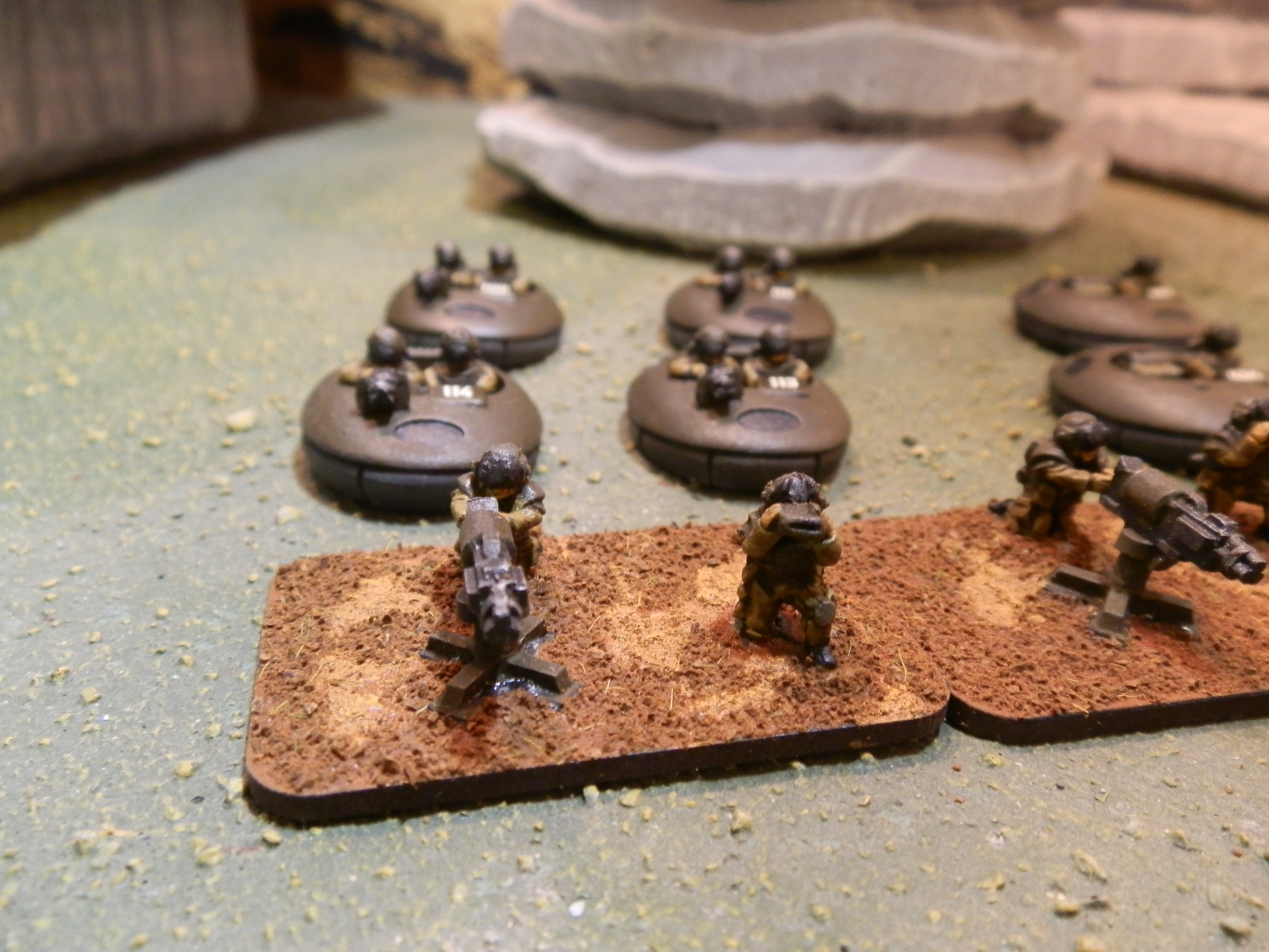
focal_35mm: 28
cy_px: 476
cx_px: 634
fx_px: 1026
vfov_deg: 49.7
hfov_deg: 63.4
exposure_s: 1/8
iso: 200
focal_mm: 5
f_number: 3.1
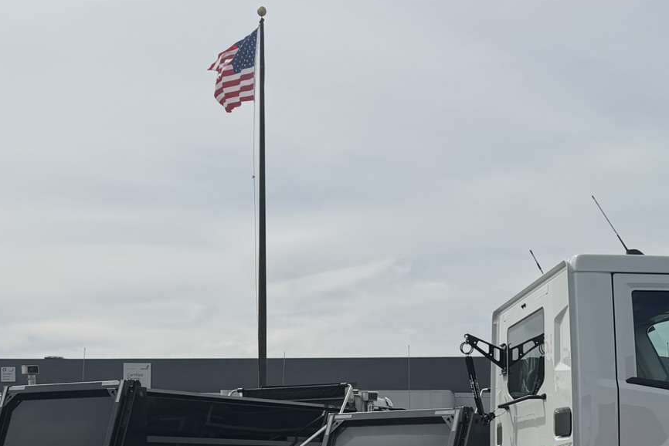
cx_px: 337
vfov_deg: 22.2
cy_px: 439
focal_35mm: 59
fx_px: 1097
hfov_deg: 33.9
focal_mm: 6.76
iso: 80
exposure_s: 1/11905
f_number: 1.78
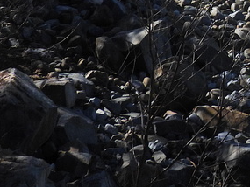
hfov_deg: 11.6
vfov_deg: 8.9
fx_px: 1134
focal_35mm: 157
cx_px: 453
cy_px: -178
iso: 100
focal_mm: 6.2
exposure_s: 1/2000
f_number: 3.5
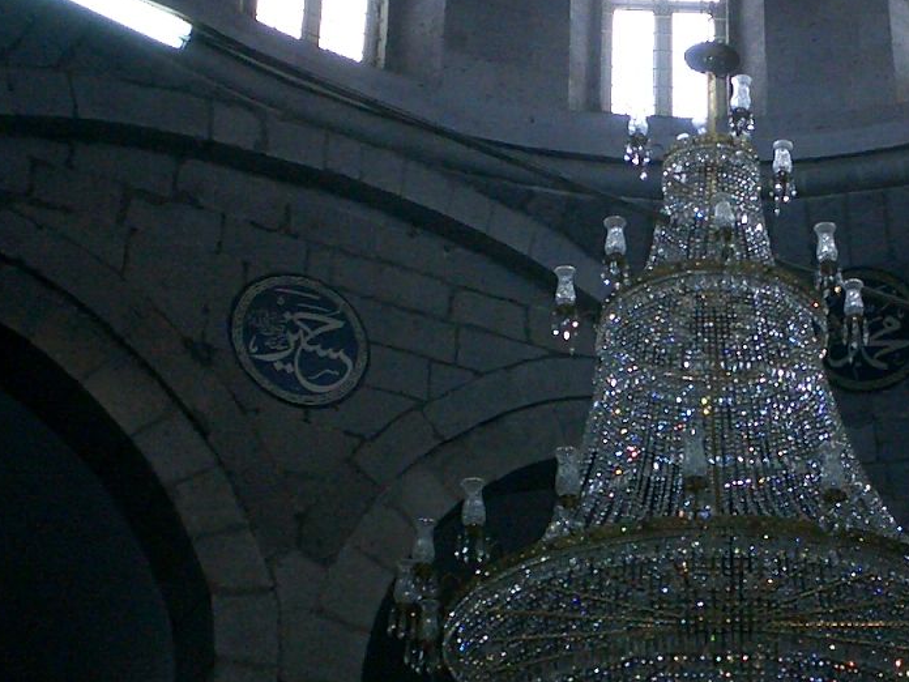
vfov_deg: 21.3
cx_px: 758
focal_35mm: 68
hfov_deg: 27.8
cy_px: 558
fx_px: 1786
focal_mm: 5.6
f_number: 3.5
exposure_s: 1/40
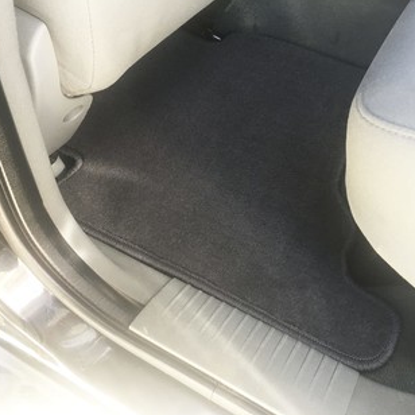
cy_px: 208
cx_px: 225
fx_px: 475
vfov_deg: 47.2
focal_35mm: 35
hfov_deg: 47.2
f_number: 2.2
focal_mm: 4.15
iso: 64
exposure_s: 1/33
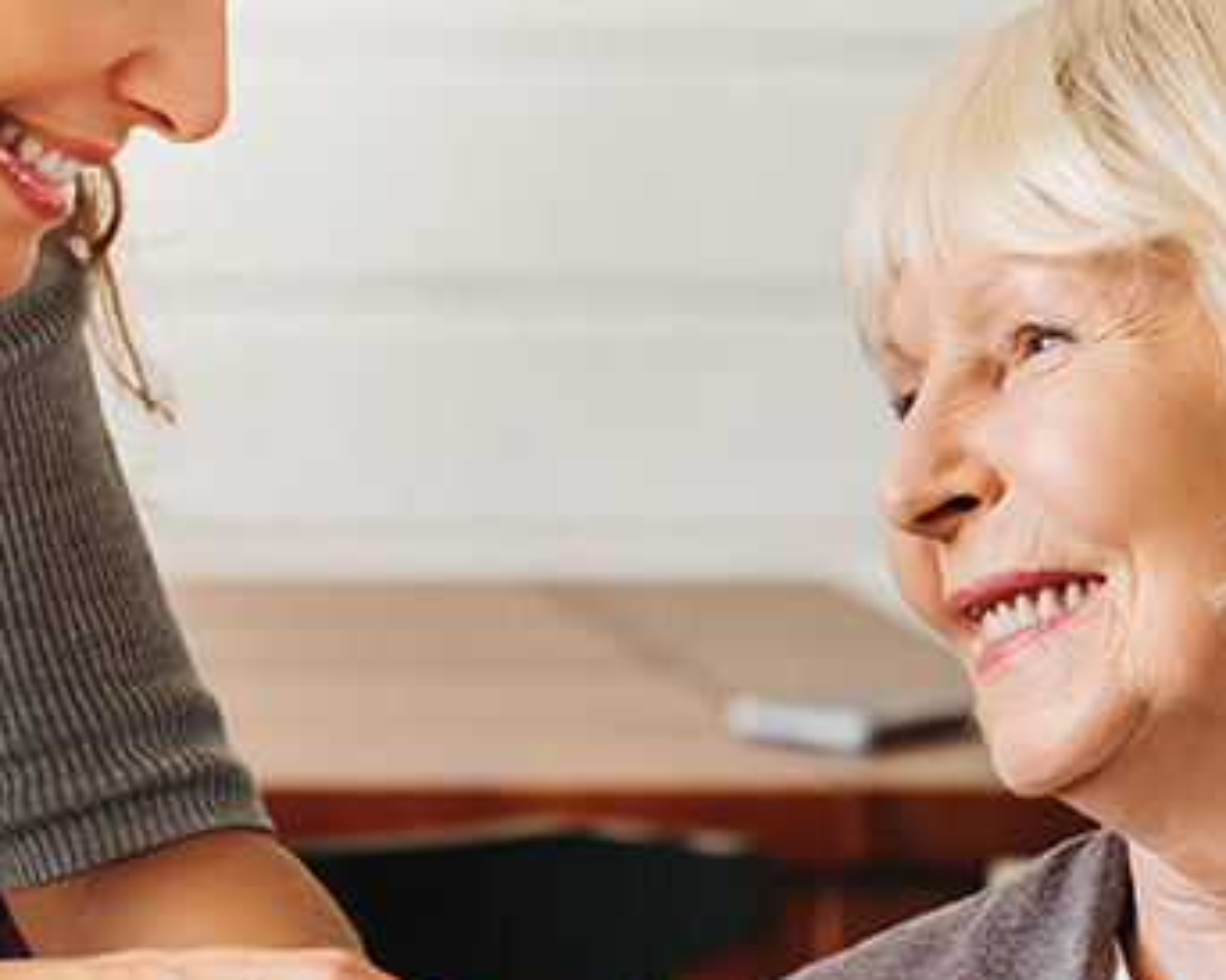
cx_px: 643
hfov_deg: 8.4
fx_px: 8341
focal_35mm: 230
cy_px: 629
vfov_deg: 6.7
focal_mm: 70
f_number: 2.8
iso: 800
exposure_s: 1/320
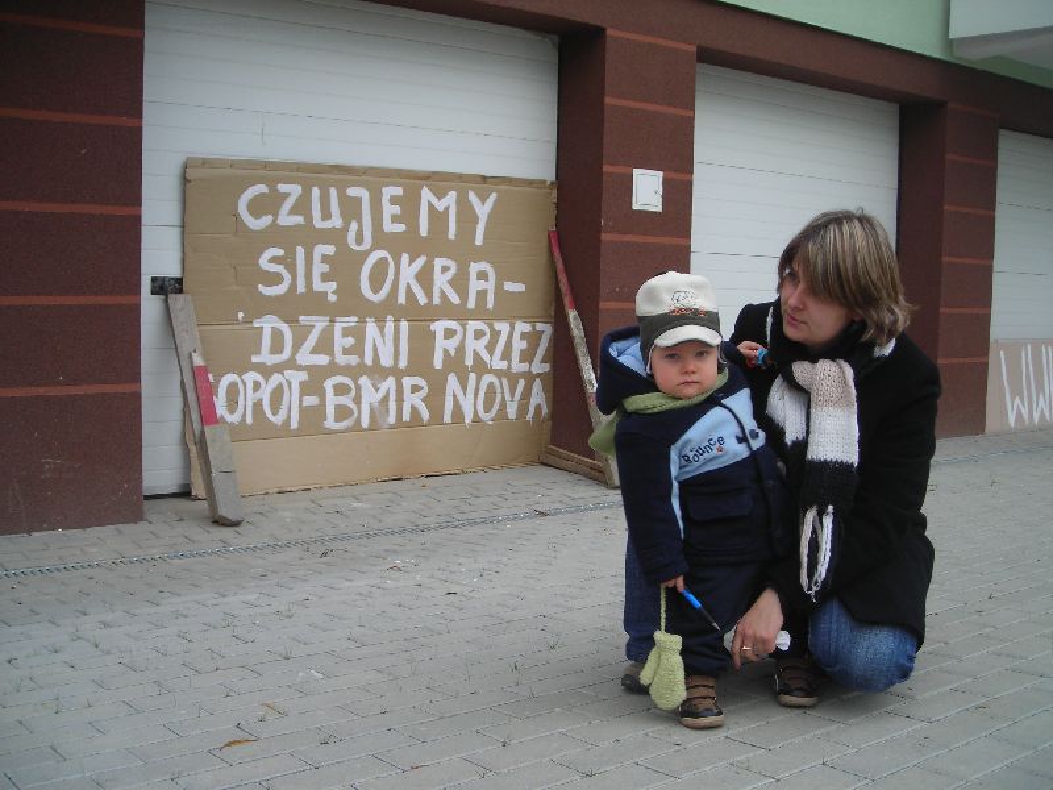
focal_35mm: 38
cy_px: 395
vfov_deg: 37.7
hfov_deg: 49.0
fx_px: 1156
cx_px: 526
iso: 50
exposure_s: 1/49.2
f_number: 3.2
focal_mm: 6.3
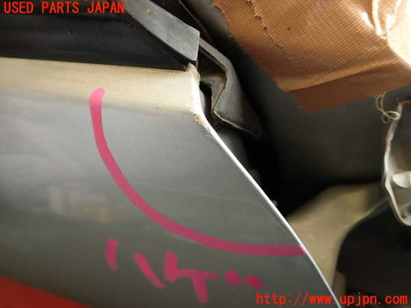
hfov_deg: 69.4
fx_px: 297
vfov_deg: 54.9
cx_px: 206
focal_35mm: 25
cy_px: 154
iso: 100
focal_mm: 4.5
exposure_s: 1/80
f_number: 2.8
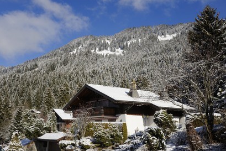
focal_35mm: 39
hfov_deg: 49.5
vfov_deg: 34.2
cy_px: 76
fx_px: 245
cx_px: 115
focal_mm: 38
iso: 200
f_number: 18
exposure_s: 1/160
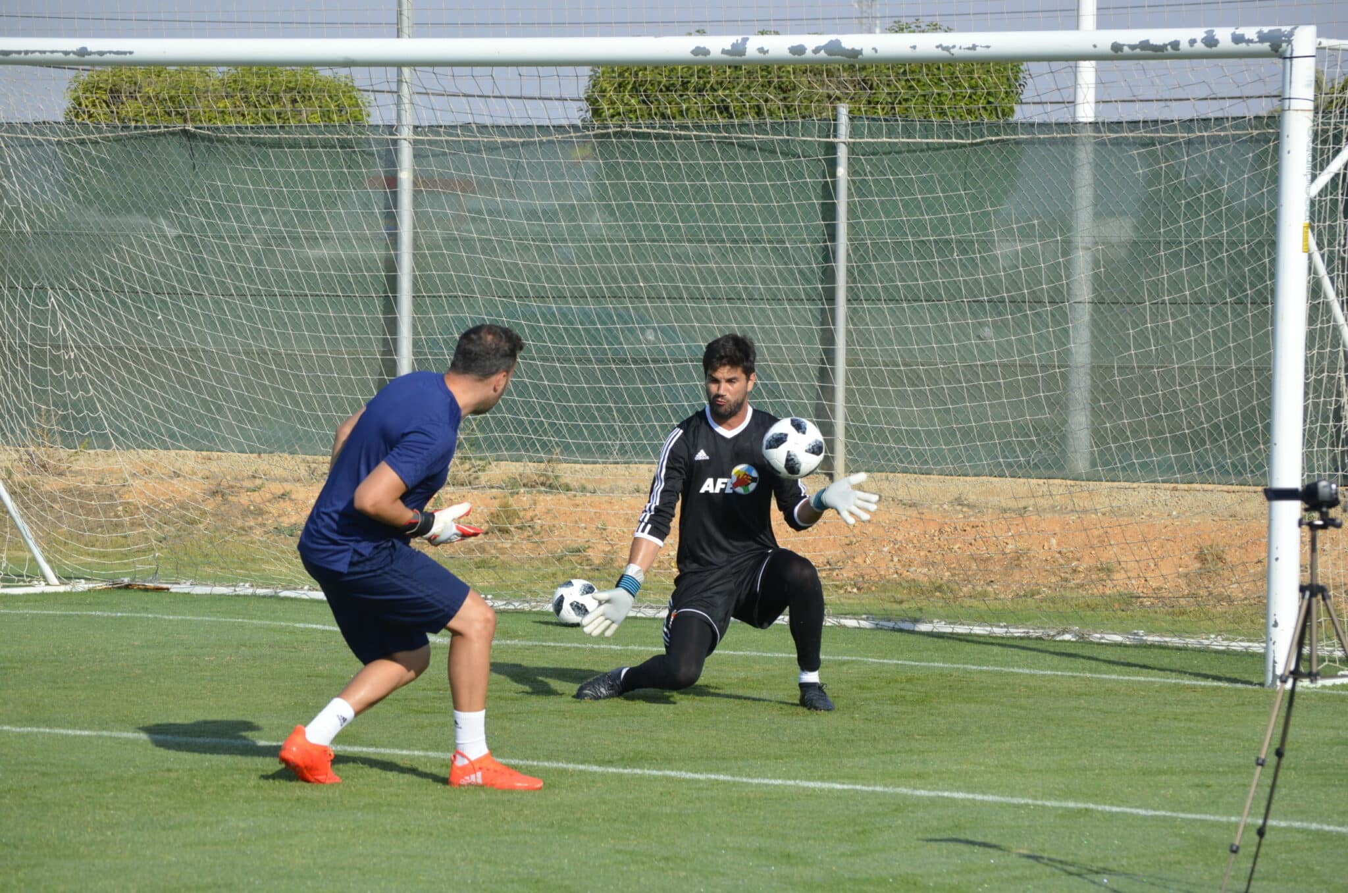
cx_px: 674
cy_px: 446
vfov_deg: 8.9
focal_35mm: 153
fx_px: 5718
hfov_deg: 13.4
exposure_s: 1/1600
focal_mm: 102
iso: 400
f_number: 6.3
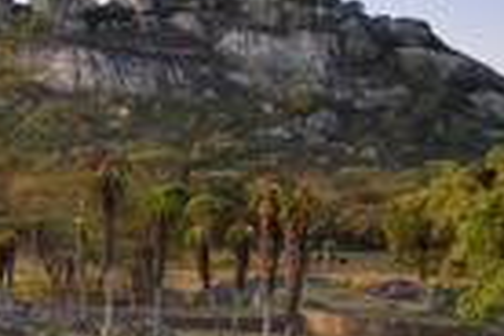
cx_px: -95
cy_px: 274
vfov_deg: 16.5
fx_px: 1148
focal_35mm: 82
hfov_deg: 22.8
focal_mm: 27
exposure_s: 1/125
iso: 400
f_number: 13
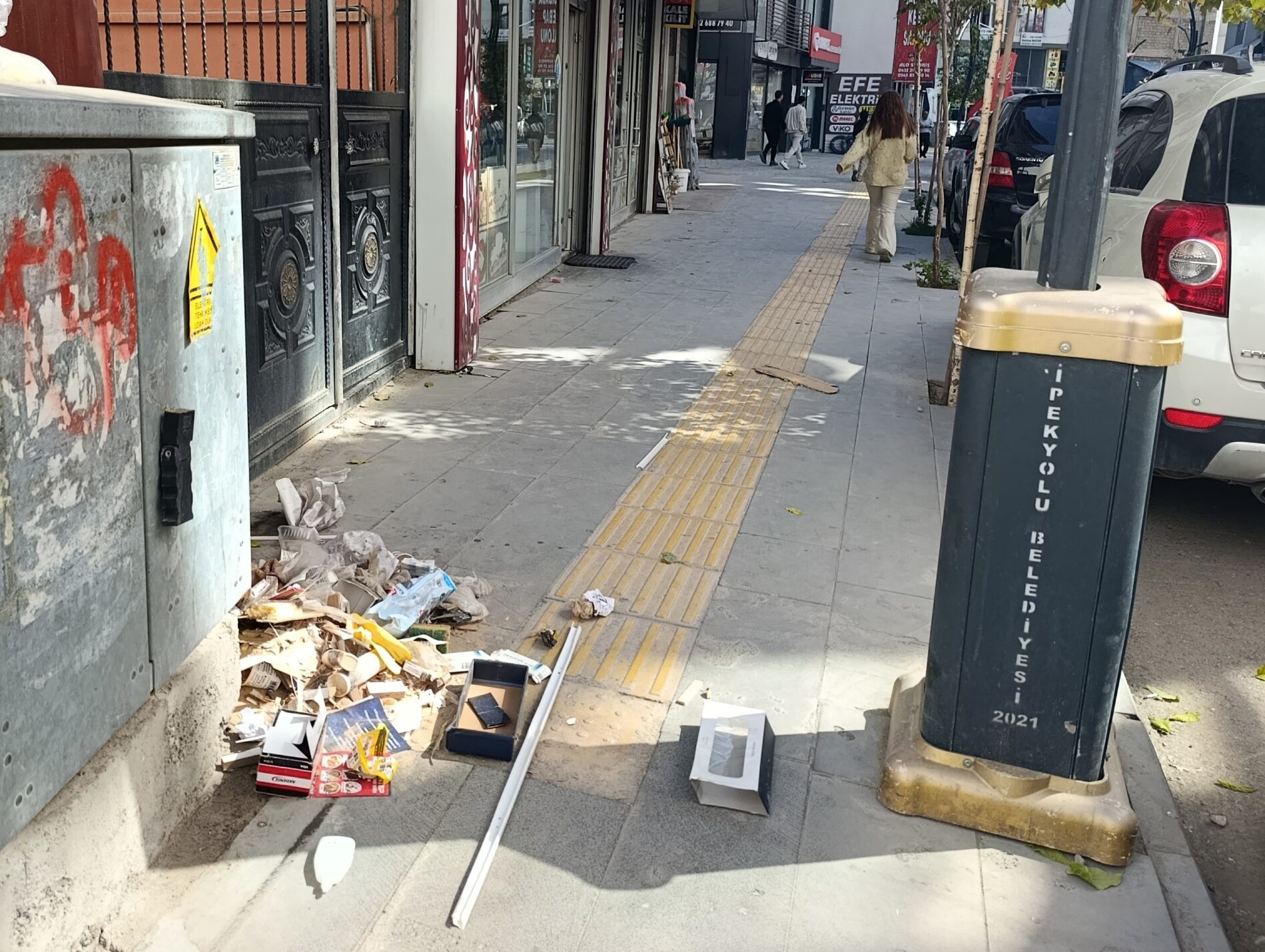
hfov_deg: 57.9
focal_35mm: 31
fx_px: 1135
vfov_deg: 45.4
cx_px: 523
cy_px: 405
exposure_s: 1/147
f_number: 1.65
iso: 50
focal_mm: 6.11
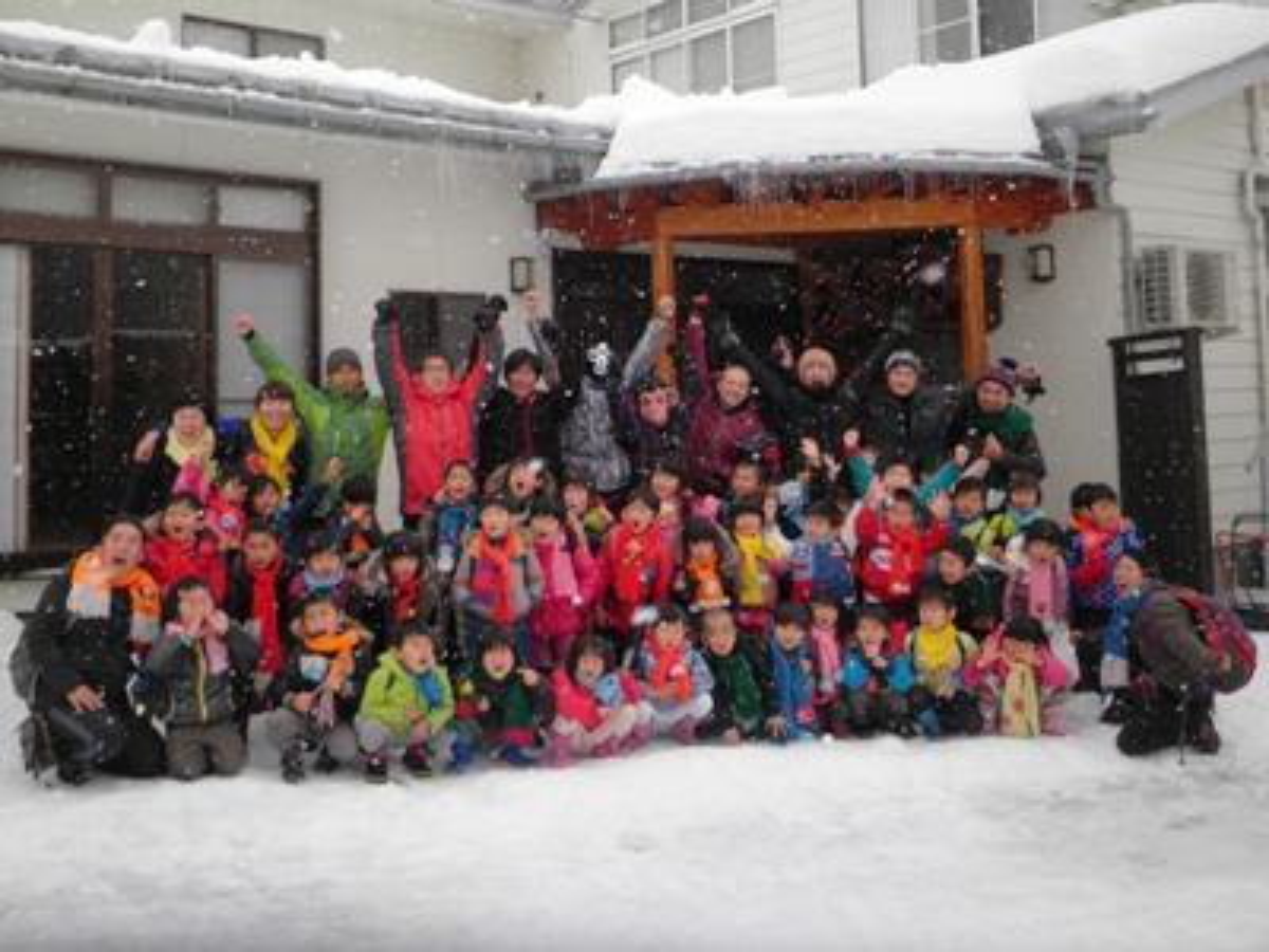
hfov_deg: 51.4
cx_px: 634
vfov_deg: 39.7
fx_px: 1320
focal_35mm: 36
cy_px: 476
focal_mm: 6.4
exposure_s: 1/400
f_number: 3.1
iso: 64
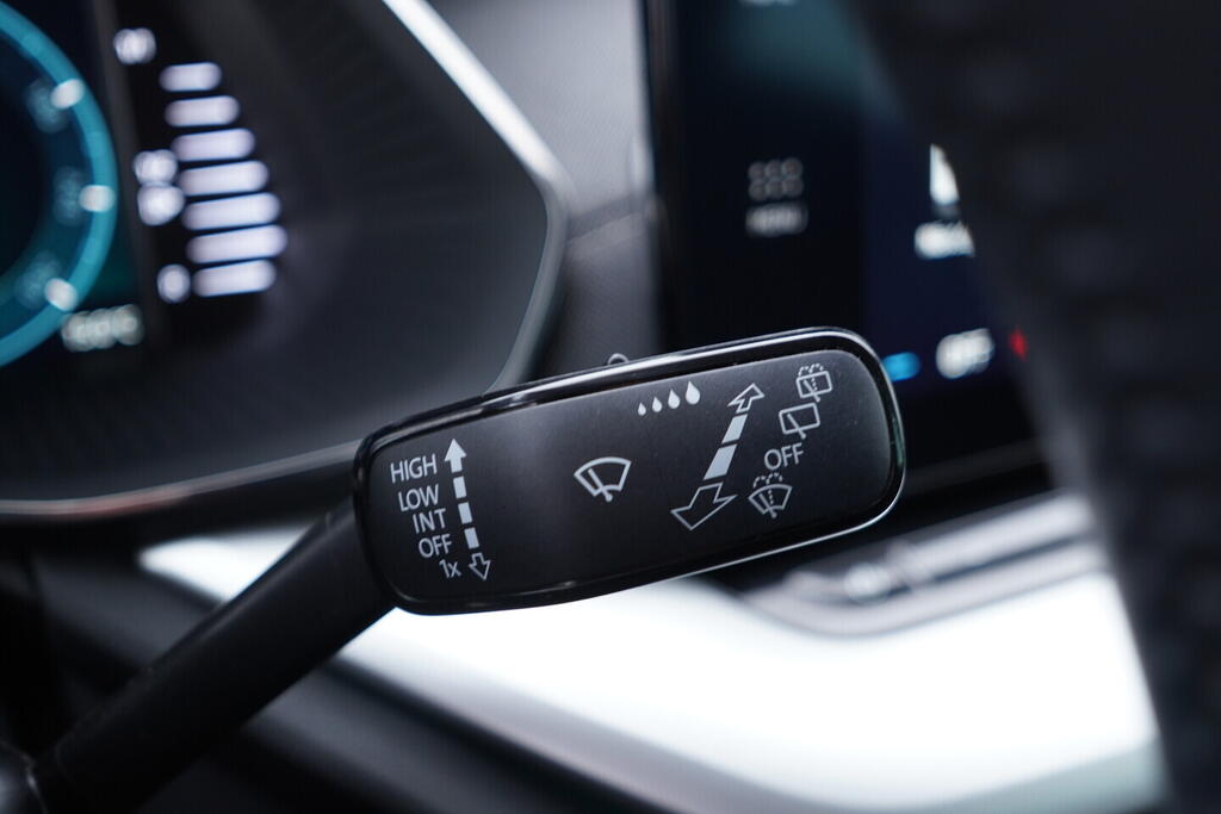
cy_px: 407
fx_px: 1221
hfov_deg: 53.1
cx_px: 610
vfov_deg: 36.9
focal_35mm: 36
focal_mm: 24
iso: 320
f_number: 2.8
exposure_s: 1/40
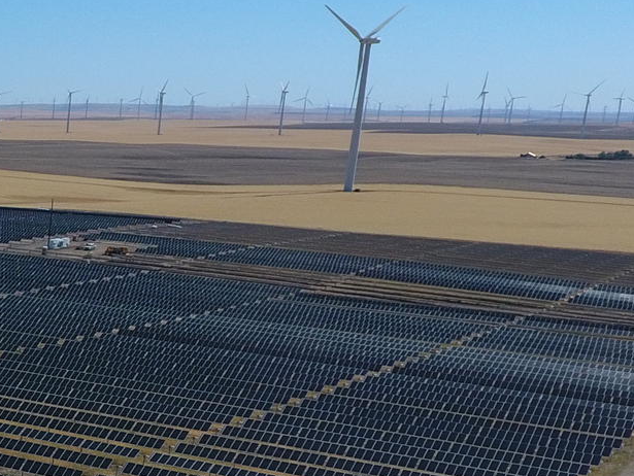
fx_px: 1429
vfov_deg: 18.3
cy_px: 510
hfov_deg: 20.4
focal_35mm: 78
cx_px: -386
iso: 100
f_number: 2.8
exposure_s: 1/1449
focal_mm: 3.61
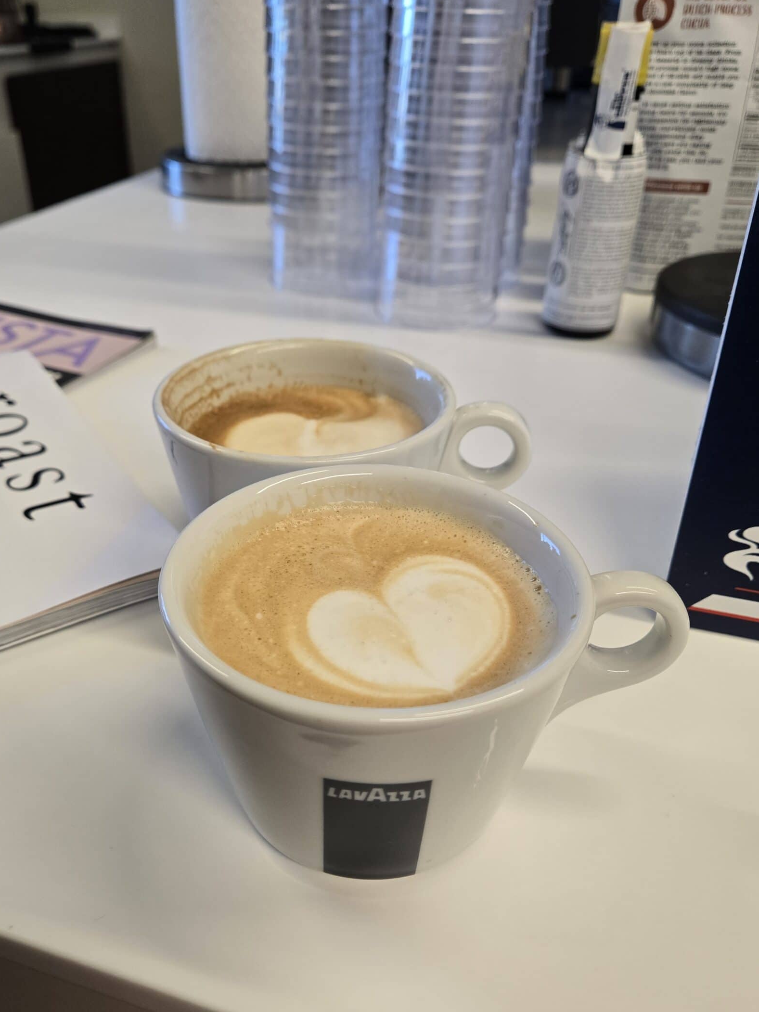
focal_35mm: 28
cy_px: 527
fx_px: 819
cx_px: 317
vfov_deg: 63.4
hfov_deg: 49.5
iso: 160
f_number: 1.8
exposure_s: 1/120
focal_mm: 5.4
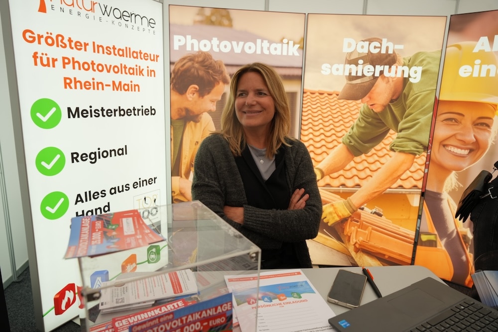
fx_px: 332
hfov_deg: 73.7
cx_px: 249
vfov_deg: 53.1
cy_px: 166
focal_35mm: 24
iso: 200
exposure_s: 1/50
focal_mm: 24
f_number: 5.6
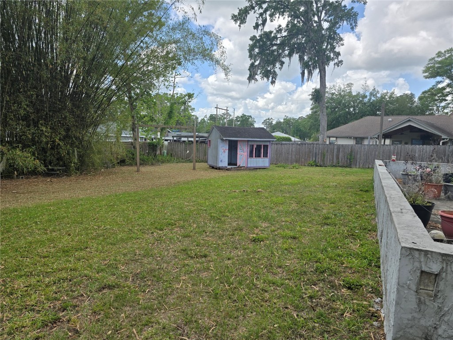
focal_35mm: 23
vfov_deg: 58.9
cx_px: 226
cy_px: 170
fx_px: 301
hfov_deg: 73.9
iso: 12
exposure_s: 1/585
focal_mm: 6.3
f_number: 1.7
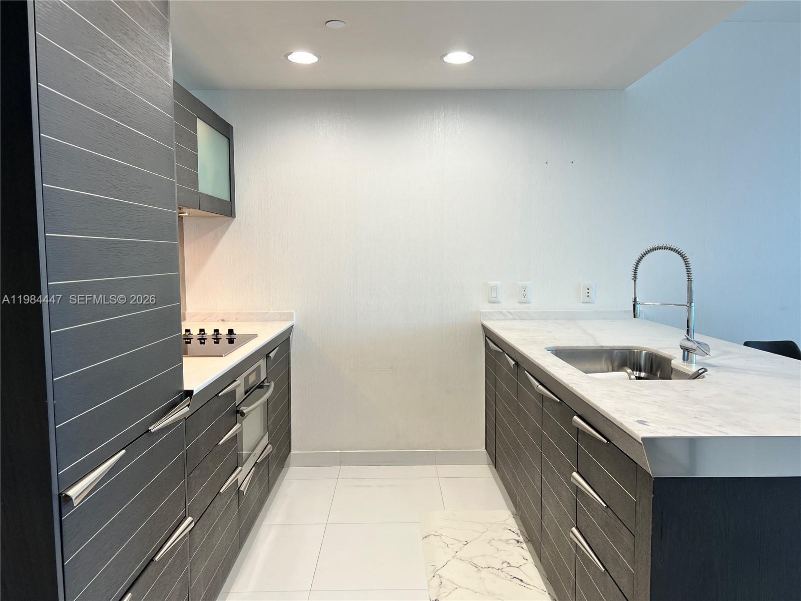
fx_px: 602
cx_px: 400
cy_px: 300
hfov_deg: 67.3
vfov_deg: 53.1
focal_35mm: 26
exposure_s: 1/120
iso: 64
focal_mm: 5.7
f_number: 1.5
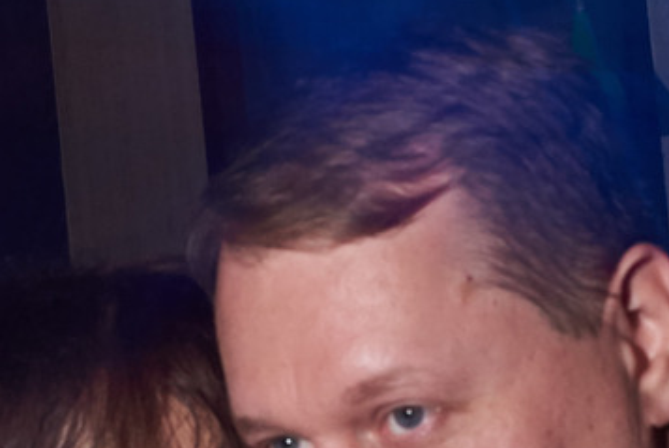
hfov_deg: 10.9
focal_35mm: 188
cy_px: 429
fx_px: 3498
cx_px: 311
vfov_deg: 7.3
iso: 1250
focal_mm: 35
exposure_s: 1/10
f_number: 9
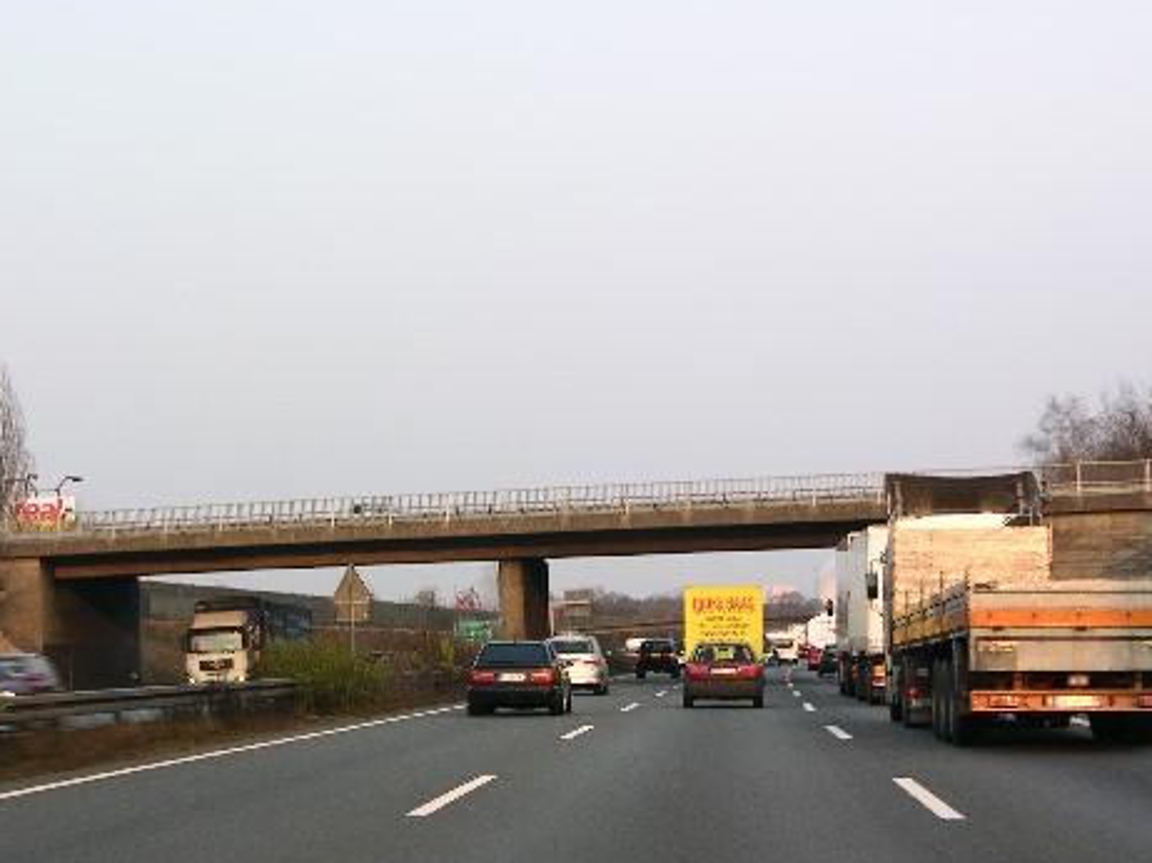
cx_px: 587
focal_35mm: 89
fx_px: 2960
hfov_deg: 22.0
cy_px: 521
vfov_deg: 16.6
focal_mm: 17.8
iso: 50
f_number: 4.7
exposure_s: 1/58.3
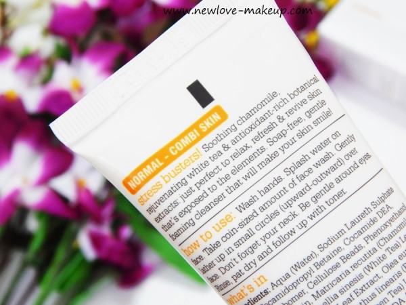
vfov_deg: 24.0
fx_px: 715
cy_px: 152
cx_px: 203
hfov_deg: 31.7
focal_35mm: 61
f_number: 4
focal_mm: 10.9
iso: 400
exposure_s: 1/15
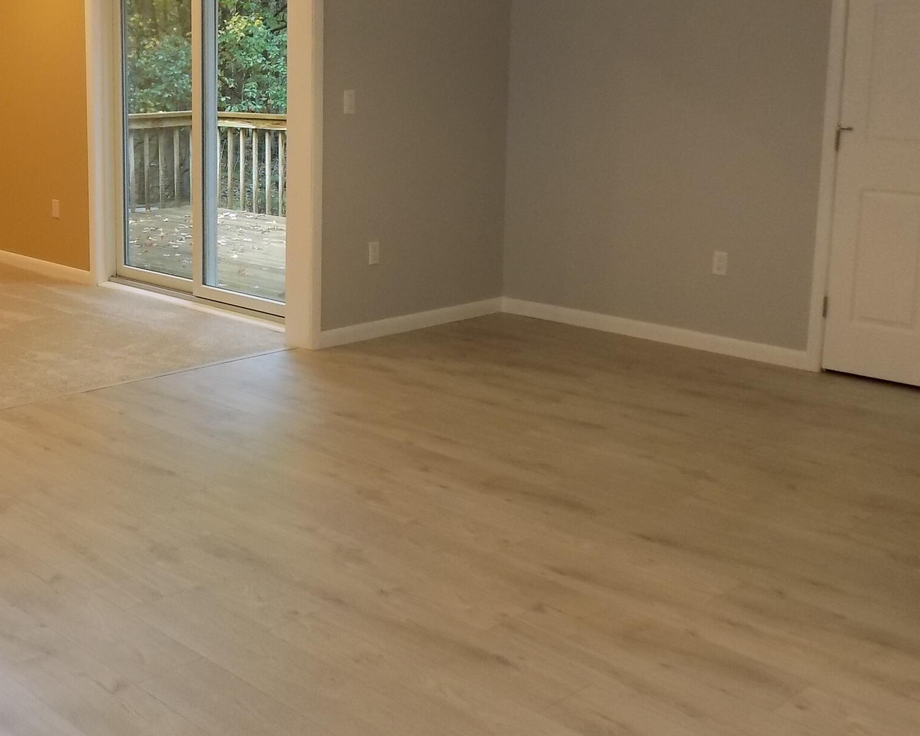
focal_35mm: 44
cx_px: 202
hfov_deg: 40.5
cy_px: 253
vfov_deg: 33.9
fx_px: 1198
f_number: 3.1
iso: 160
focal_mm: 4
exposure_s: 1/30
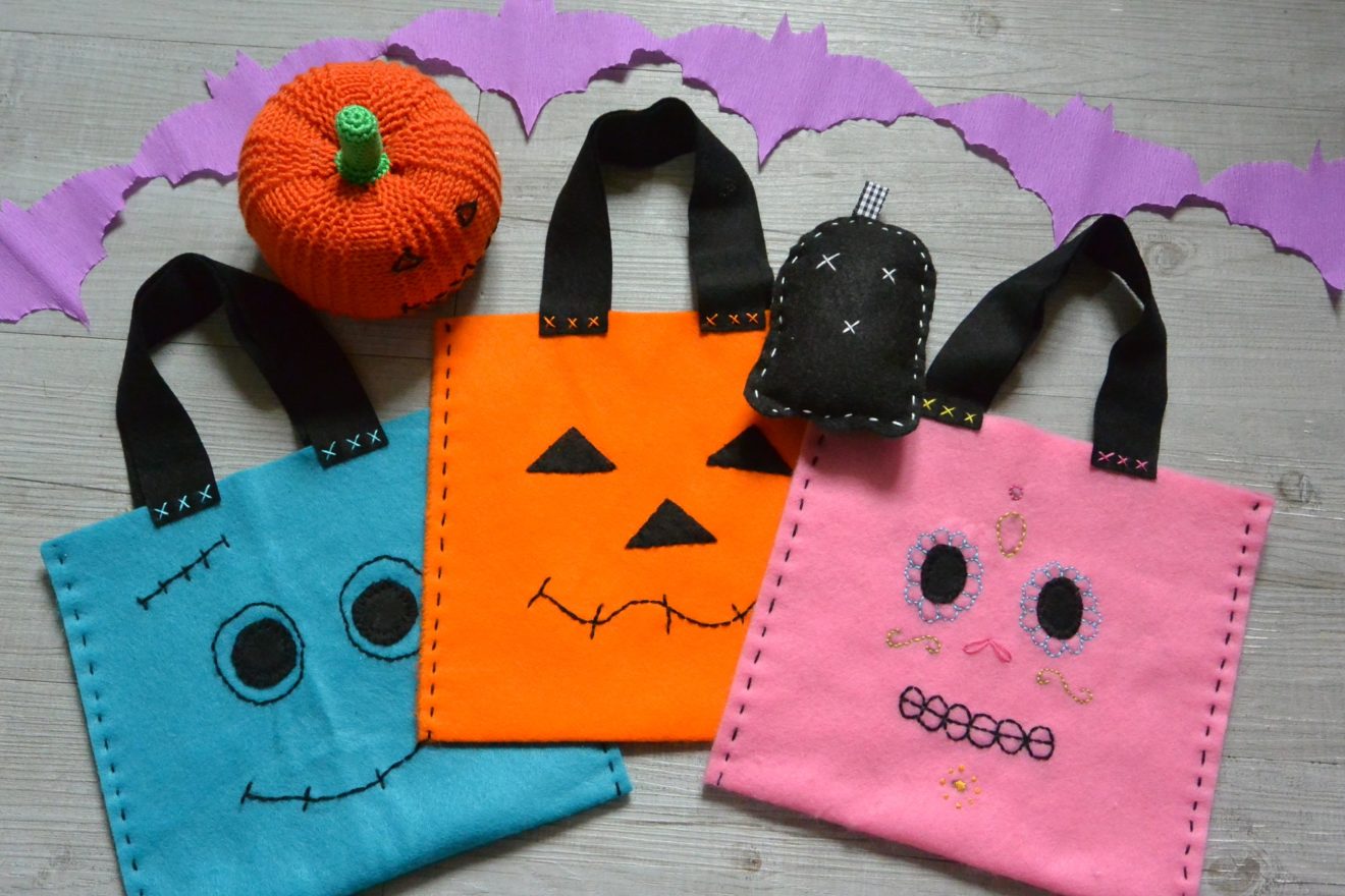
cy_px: 448
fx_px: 1308
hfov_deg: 54.4
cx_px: 672
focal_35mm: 35
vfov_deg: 37.9
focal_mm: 13.1
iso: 1400
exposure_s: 1/30
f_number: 4
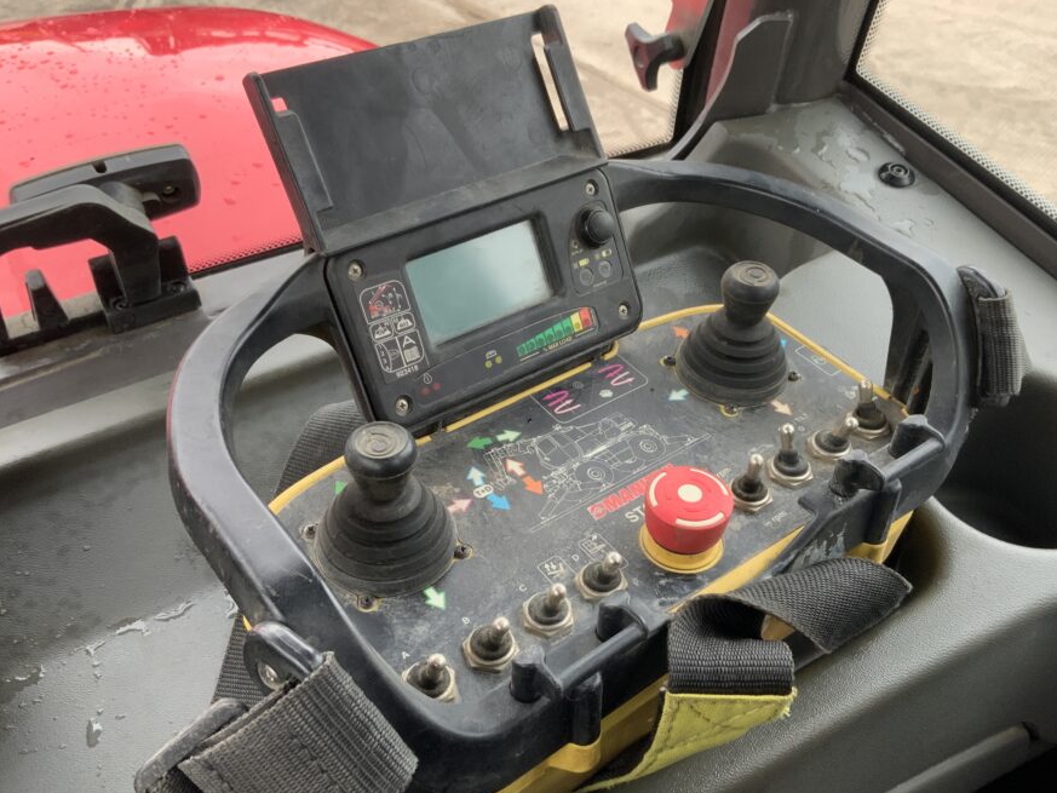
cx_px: 561
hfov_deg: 53.9
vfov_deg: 41.8
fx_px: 1038
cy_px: 423
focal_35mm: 34
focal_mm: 3
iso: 64
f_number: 1.8
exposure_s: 1/94
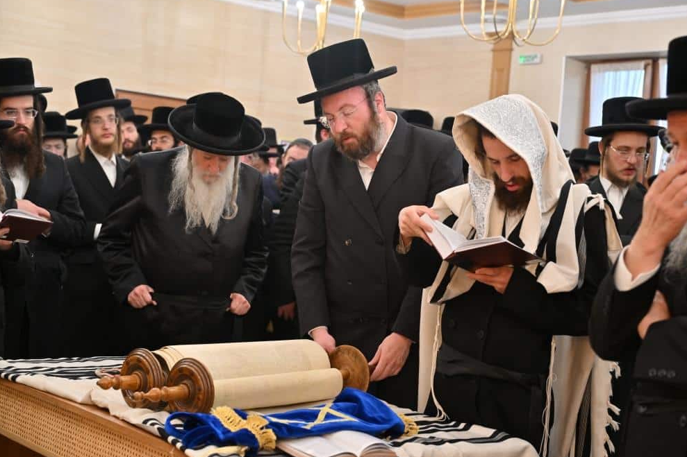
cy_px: 227
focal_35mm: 58
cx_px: 353
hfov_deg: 34.5
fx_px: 1107
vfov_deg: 23.4
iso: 640
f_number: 4
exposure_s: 1/160
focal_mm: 56
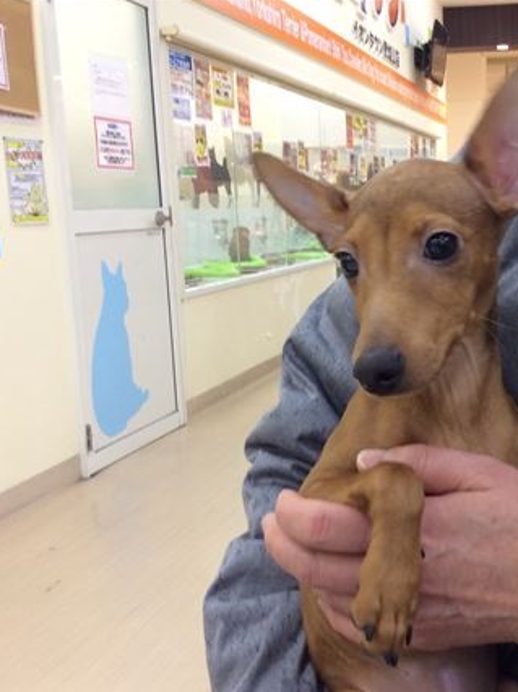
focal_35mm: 45
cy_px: 357
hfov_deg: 31.0
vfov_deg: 42.1
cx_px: 445
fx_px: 899
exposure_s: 1/24
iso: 50
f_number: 2.4
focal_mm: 3.3
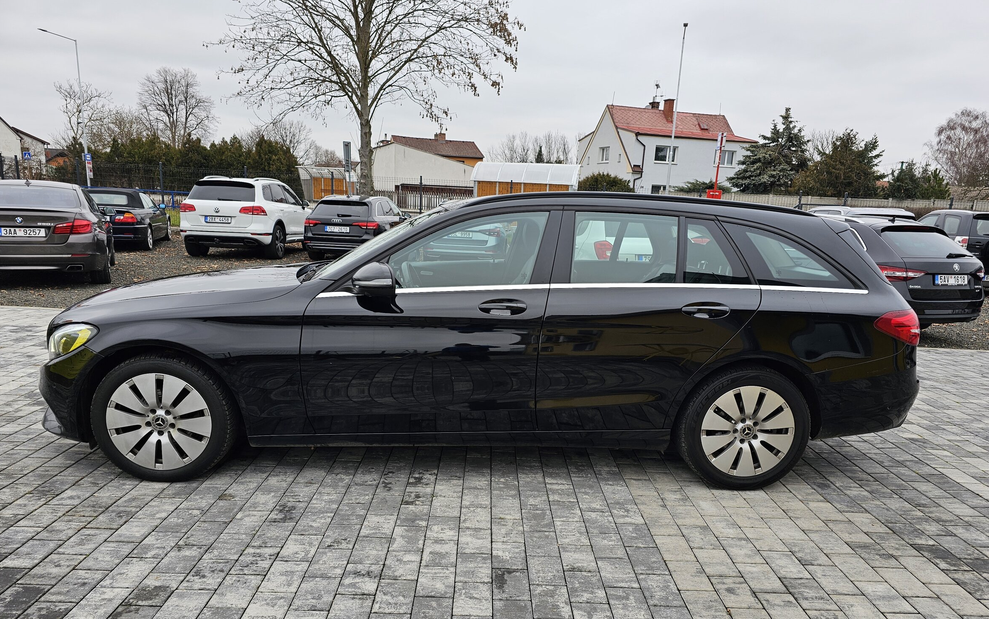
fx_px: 674
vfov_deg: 49.1
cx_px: 496
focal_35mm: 25
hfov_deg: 72.5
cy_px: 357
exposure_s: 1/100
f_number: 1.7
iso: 12
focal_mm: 6.3
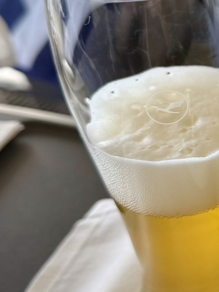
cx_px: 326
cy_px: 109
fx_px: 708
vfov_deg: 23.2
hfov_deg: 16.1
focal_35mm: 84
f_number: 1.78
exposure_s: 1/121
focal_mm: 6.76
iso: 160
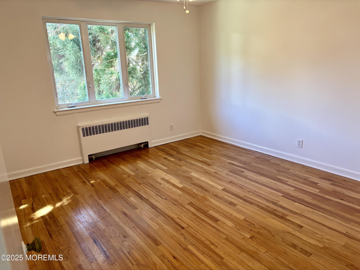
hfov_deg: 67.3
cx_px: 180
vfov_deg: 53.1
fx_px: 270
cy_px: 135
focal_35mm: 26
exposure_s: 1/60
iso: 125
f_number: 1.6
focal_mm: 5.96
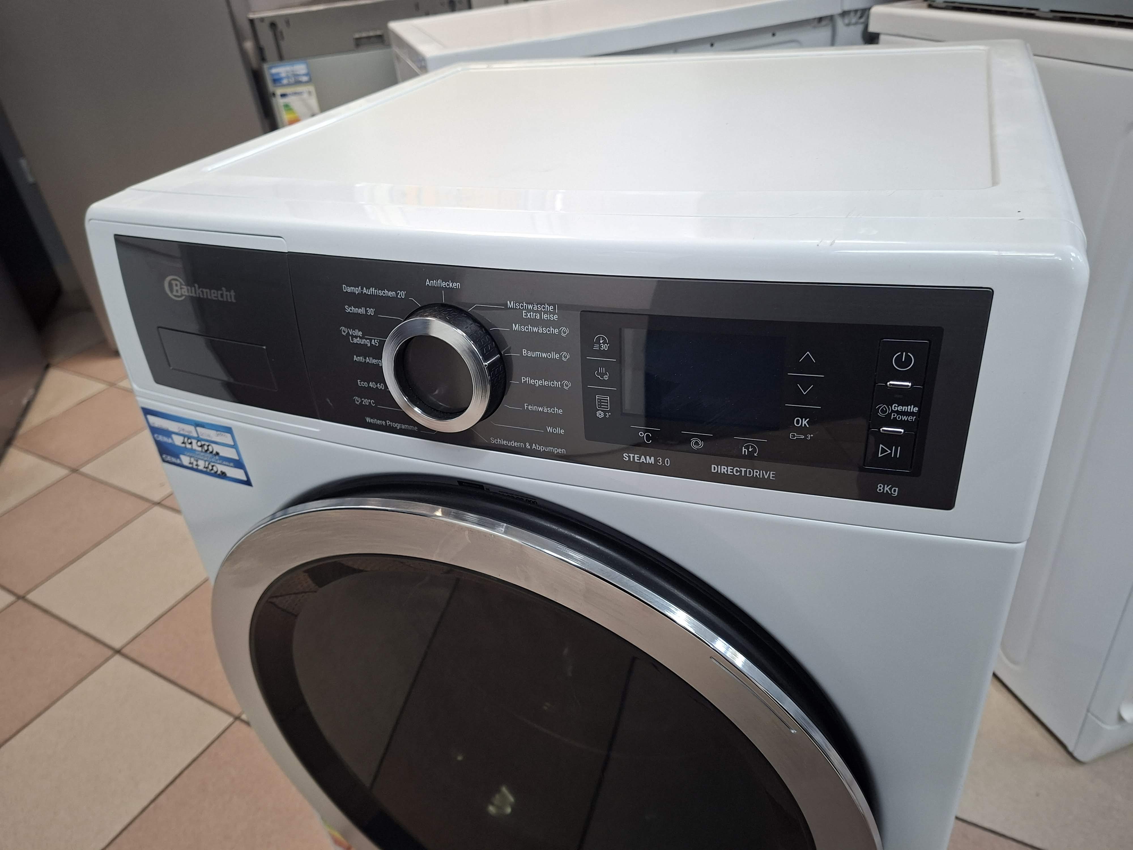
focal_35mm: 23
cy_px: 425
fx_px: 753
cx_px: 566
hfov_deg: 73.9
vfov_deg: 58.9
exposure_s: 1/50
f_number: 1.8
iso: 250
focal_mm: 5.54
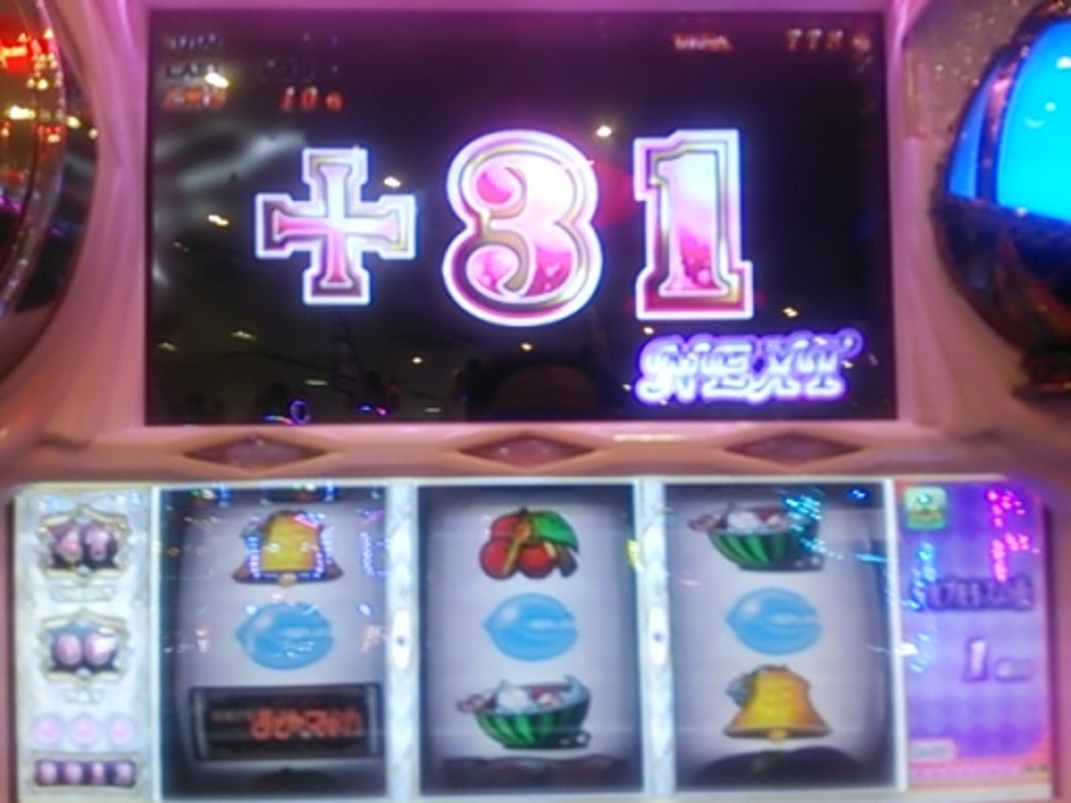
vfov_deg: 46.8
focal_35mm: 30
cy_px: 402
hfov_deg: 60.0
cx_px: 536
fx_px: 928
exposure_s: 1/44
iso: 64
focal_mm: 4.06
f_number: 1.94
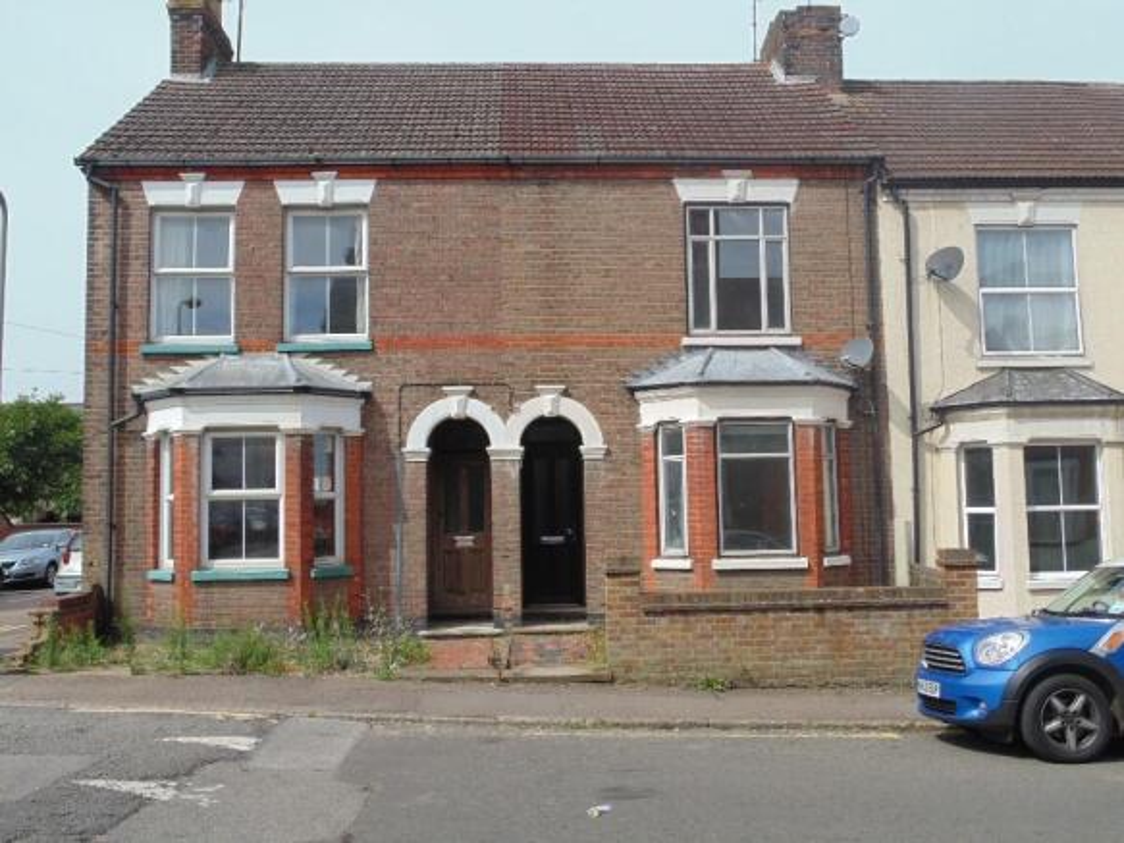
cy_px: 422
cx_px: 562
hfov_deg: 54.0
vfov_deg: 41.8
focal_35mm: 34
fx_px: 1104
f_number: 3.4
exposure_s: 1/800
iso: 80
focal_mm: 6.2
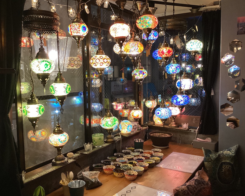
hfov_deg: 54.2
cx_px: 117
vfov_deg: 44.5
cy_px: 99
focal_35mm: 33
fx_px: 239
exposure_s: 1/50
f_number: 2.4
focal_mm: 3.3
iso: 160
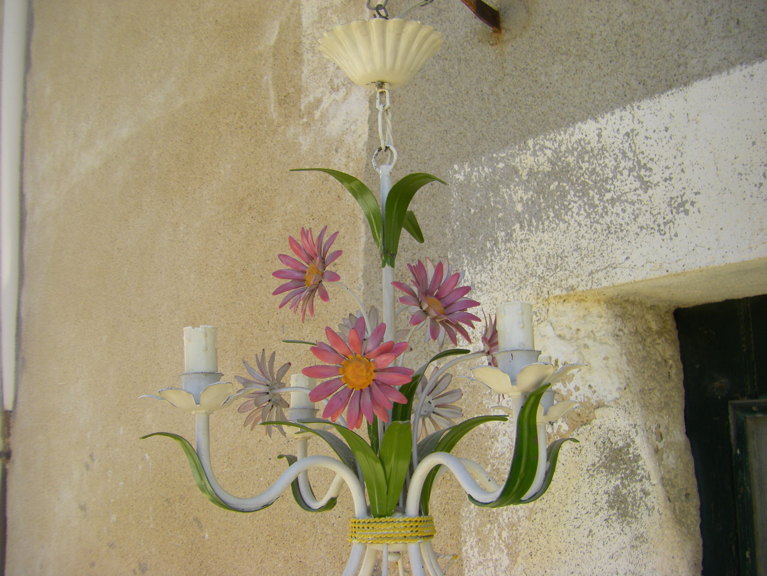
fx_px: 842
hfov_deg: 49.0
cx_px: 384
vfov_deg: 37.7
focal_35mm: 38
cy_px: 288
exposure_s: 1/100
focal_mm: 6.3
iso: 64
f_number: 7
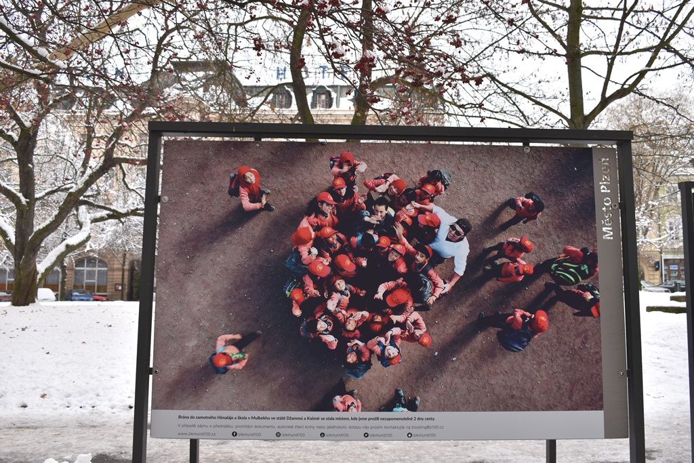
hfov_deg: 57.2
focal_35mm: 33
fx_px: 636
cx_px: 347
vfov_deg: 40.0
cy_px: 232
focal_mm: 22
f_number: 6.3
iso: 100
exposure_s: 1/160
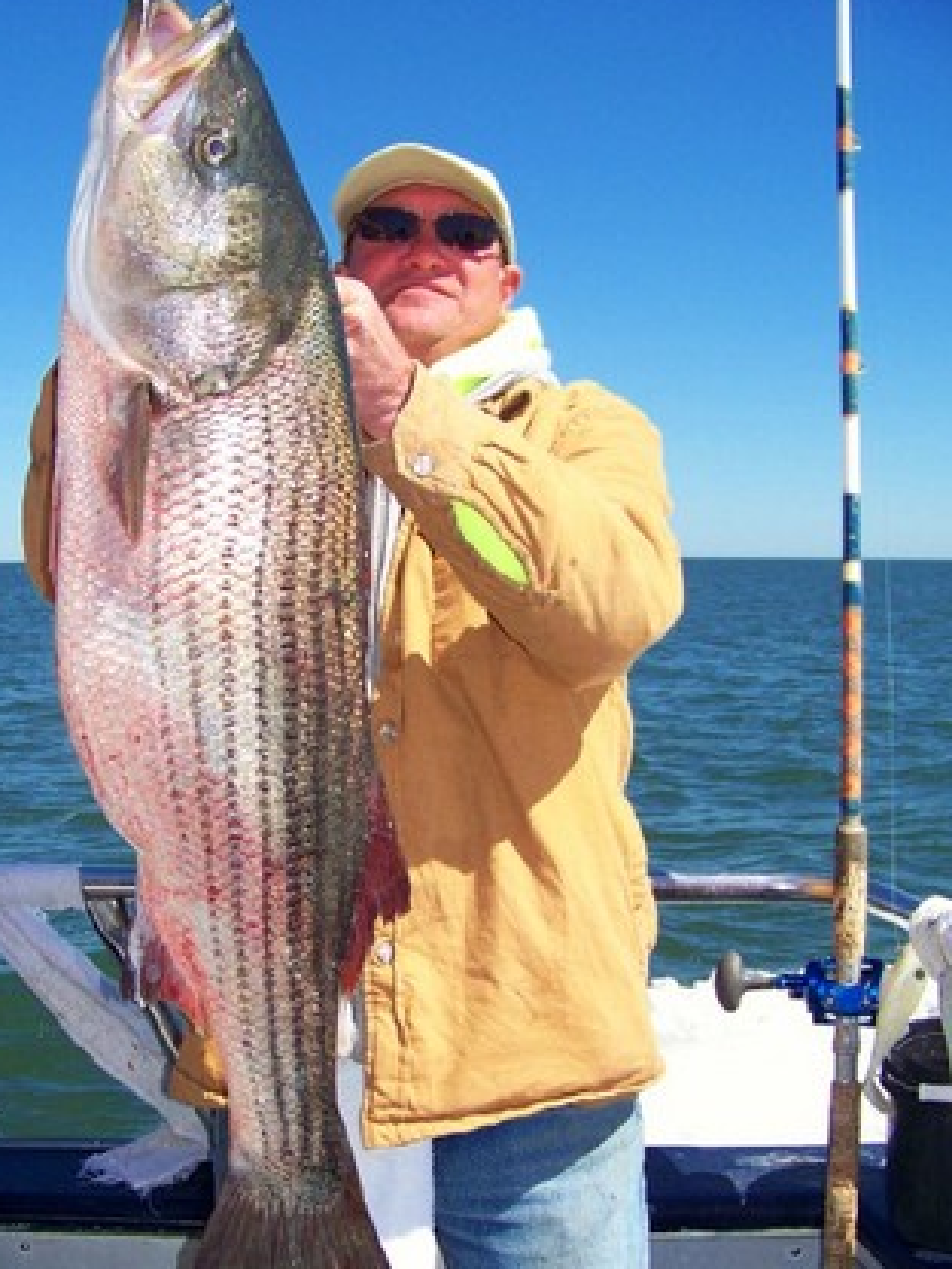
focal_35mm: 46
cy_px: 741
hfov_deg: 31.5
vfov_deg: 41.1
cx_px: 398
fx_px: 1686
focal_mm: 5.85
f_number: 2.8
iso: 64
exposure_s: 1/800
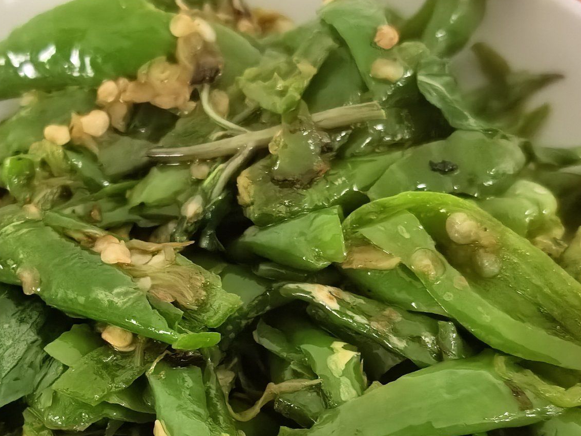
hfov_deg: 29.6
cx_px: 200
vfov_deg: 22.2
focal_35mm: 65
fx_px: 1091
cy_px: 372
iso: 1600
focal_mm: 6.35
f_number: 2
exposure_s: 1/100
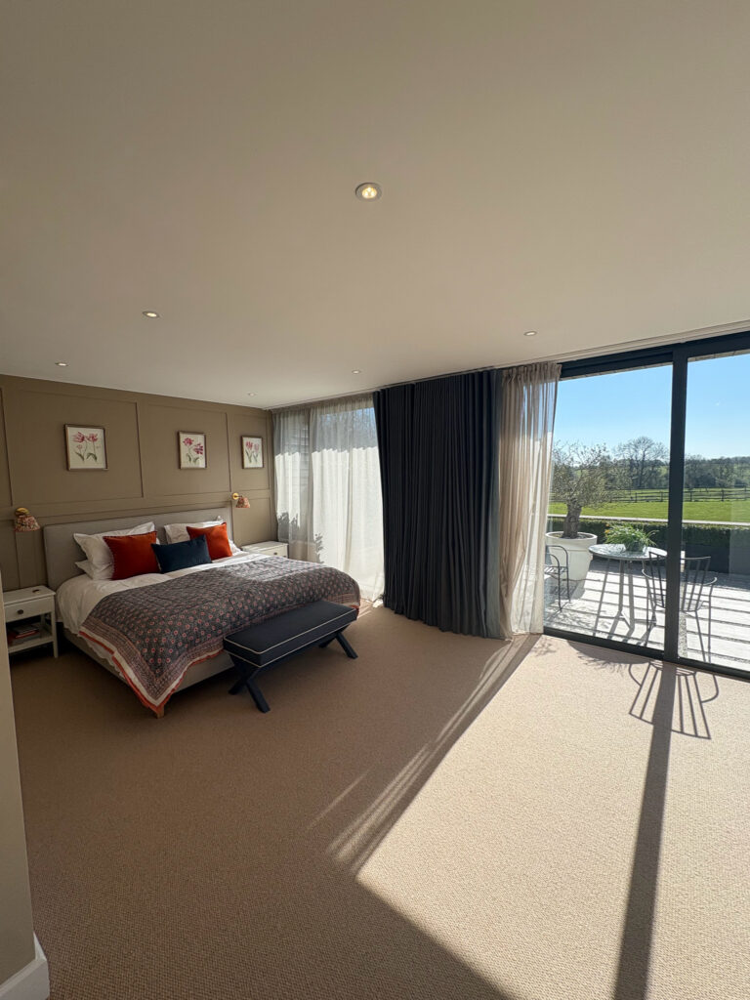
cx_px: 375
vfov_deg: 102.1
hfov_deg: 85.7
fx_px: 404
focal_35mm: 14
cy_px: 500
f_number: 2.2
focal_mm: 2.22
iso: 40
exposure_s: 1/779
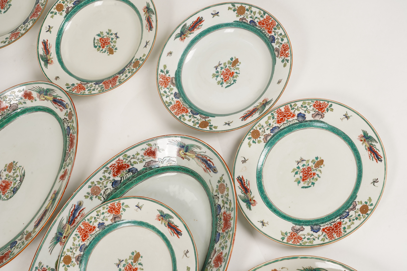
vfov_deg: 20.9
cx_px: 204
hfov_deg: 31.0
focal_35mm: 65
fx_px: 735
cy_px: 136
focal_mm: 65
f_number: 14
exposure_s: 1/125
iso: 500
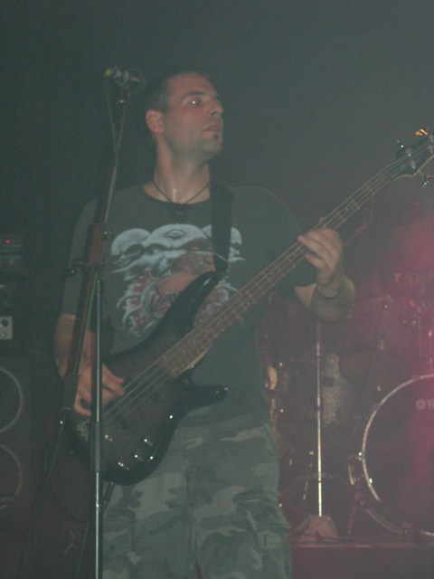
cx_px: 217
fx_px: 1889
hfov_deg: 13.1
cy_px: 290
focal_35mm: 113
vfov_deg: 17.4
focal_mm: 23.4
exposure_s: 1/60.1
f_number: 4.9
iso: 200
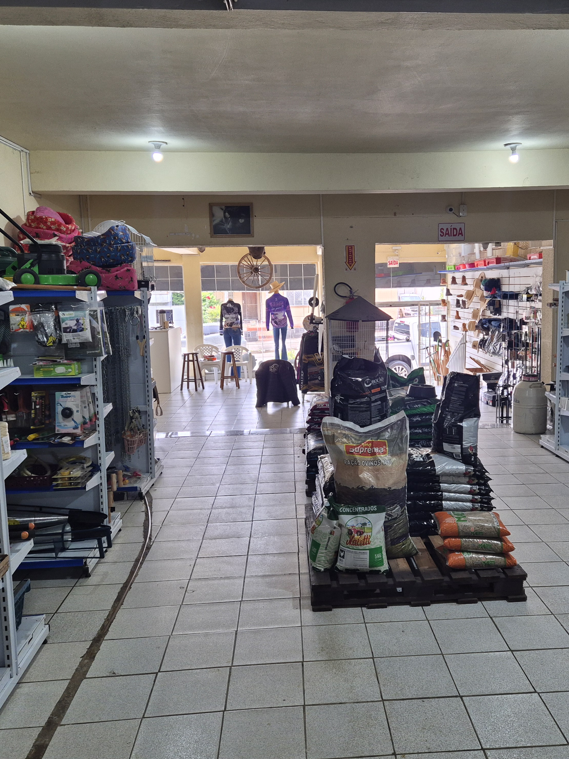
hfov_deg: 45.3
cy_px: 378
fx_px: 679
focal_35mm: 31
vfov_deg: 58.4
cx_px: 328
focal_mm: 5.4
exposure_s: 1/120
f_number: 1.8
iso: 125
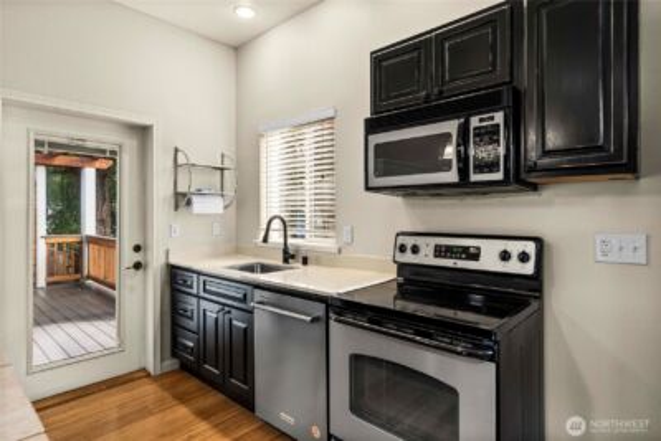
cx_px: 330
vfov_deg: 64.6
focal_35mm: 19
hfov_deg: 86.9
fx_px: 349
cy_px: 220
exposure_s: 1/8
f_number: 7.1
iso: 1000
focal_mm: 19
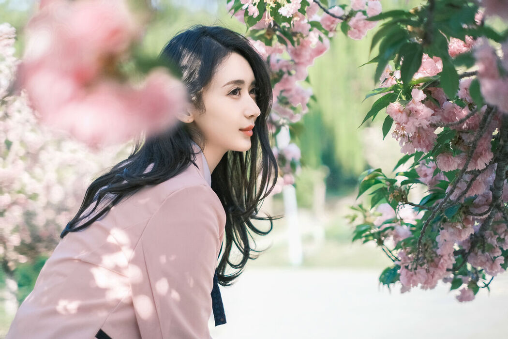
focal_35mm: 53
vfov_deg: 25.5
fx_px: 748
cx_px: 254
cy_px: 170
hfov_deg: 37.5
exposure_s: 1/13000
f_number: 1.4
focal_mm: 35
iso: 2000
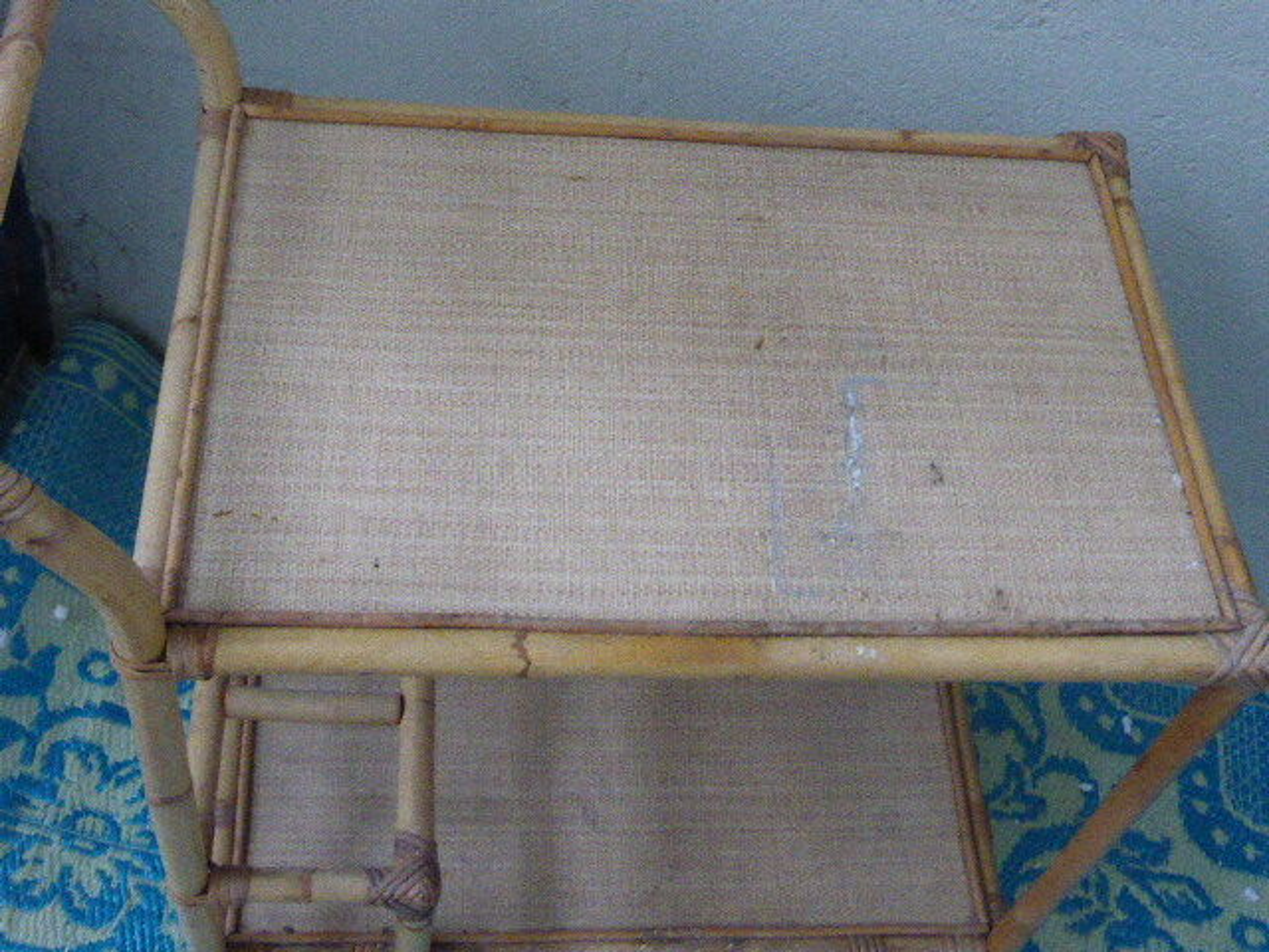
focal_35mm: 46
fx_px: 1686
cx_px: 634
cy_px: 476
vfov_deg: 31.5
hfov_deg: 41.2
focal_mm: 7.9
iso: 1600
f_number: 4.1
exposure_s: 1/30
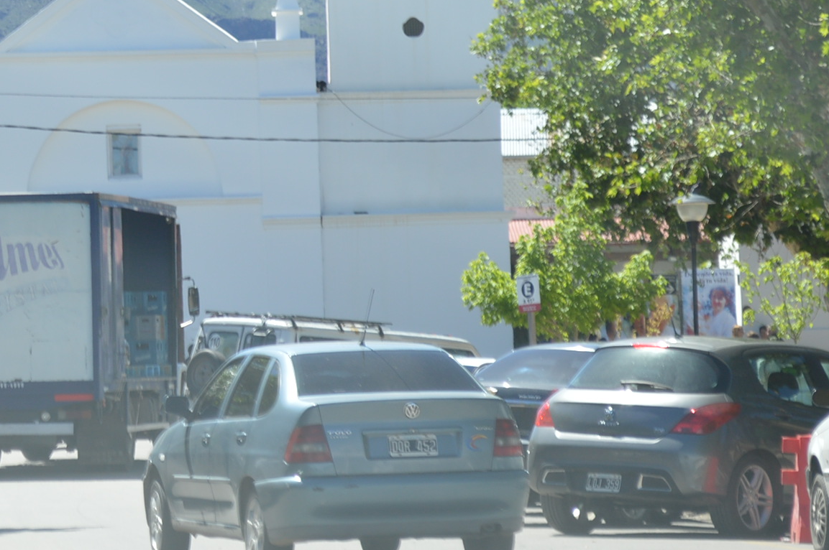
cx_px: 57
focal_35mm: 215
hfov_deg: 9.5
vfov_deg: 6.4
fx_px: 4952
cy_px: 52
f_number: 6.3
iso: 100
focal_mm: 55
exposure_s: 1/160
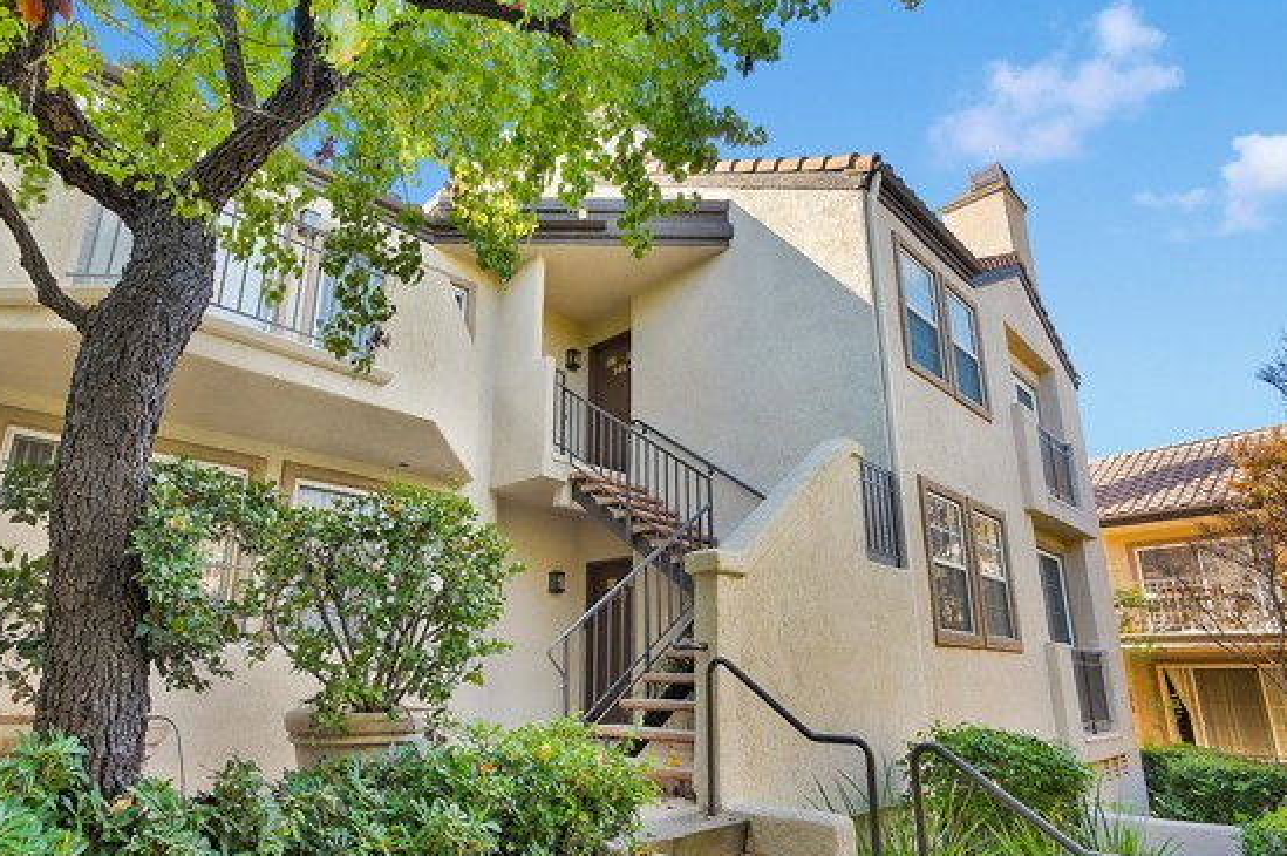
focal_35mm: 21
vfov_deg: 59.3
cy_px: 457
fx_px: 750
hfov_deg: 81.2
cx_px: 607
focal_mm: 12
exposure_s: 1/80
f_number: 4.5
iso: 100
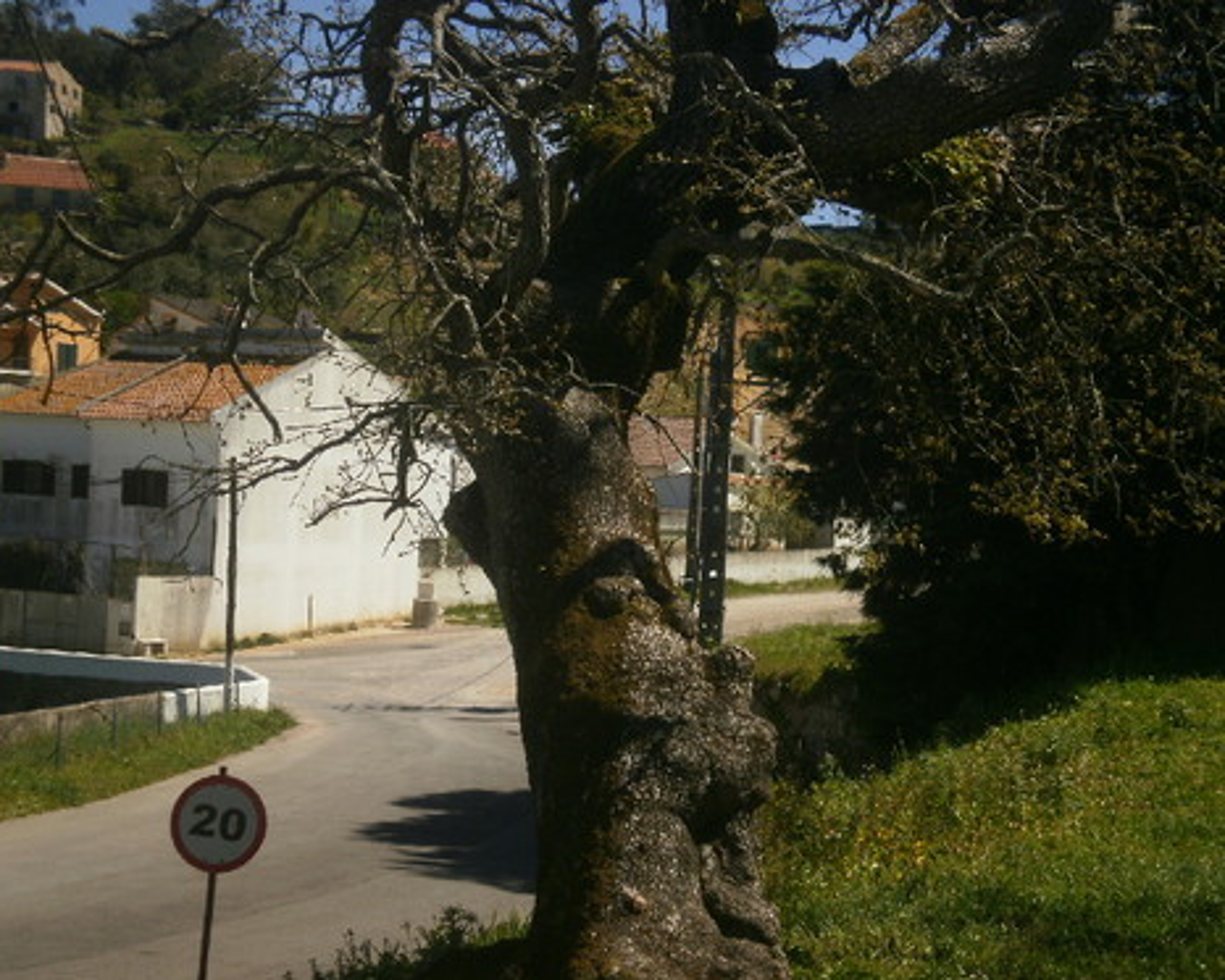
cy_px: 490
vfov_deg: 22.8
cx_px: 586
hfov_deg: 28.3
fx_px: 2430
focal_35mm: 67
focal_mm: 11.3
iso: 100
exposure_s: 1/125
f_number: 13
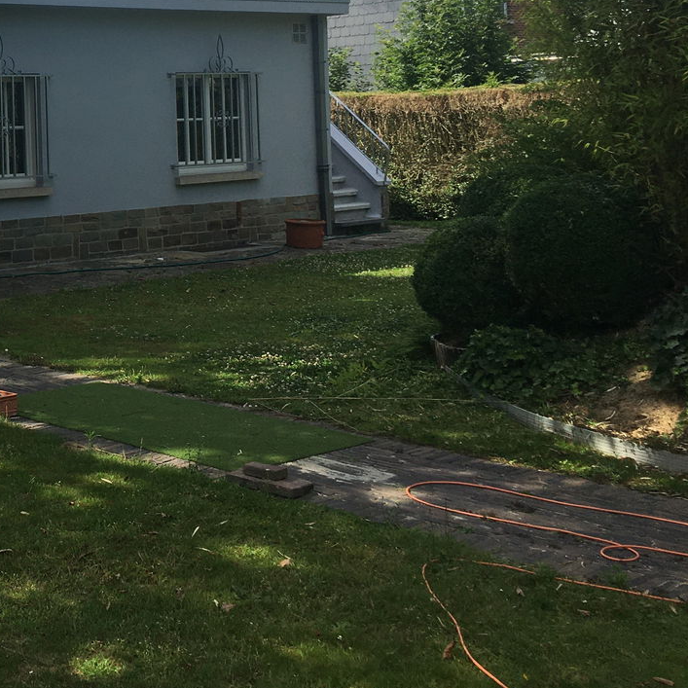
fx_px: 1304
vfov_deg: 29.0
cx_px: -89
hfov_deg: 26.9
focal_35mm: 58
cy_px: 158
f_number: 2.2
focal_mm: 4.15
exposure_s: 1/916
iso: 25
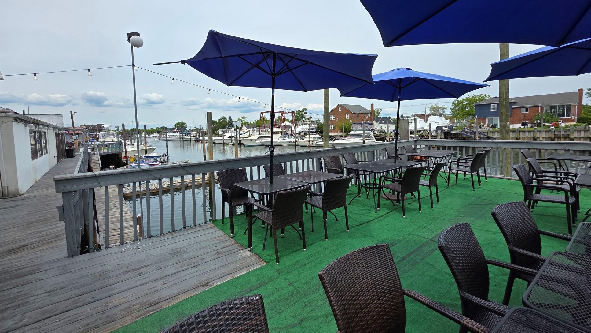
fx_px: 235
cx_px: 295
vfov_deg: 70.3
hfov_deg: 103.0
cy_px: 148
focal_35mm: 15
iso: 40
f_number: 1.9
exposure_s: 1/1879
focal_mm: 2.2
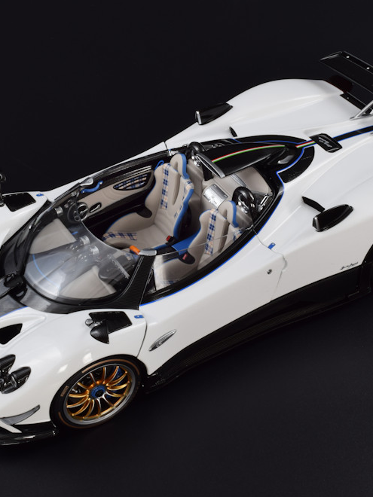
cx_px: 189
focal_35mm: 68
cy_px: 249
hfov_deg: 21.7
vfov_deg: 28.7
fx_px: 973
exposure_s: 1/2
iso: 200
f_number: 22
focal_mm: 31
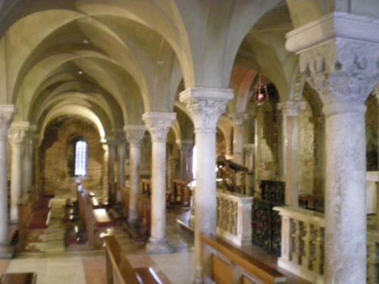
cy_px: 142
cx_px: 190
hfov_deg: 49.0
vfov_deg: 37.7
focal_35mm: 38
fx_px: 416
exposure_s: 1/3.1
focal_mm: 6.3
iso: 800
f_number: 3.1
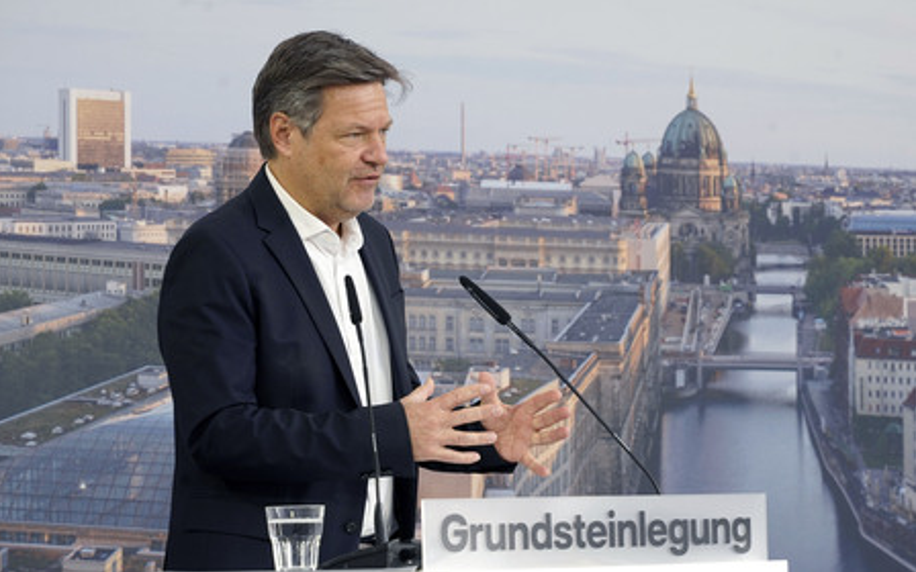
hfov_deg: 13.4
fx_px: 3894
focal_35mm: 156
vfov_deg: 8.4
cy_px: 270
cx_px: 457
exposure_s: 1/320
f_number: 8
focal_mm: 152
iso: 640
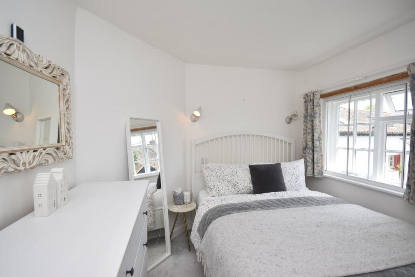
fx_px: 173
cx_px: 208
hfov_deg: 100.4
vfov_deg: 77.3
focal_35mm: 15
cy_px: 138
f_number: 5.6
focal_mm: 10
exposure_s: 1/250
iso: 280
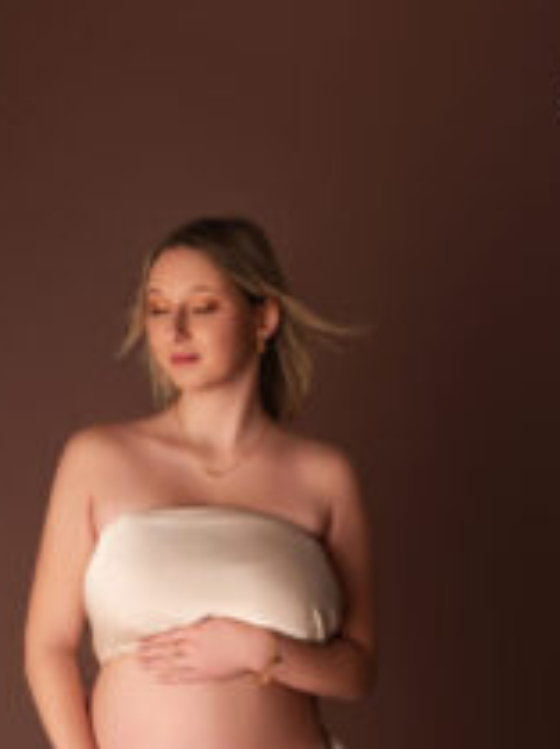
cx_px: 351
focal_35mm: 77
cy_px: 638
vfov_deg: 24.8
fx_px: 1664
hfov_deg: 19.1
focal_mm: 35
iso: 100
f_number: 4
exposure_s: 1/160
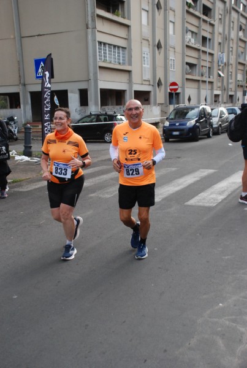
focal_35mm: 42
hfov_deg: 32.0
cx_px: 124
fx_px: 430
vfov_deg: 46.3
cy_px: 184
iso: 1000
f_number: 4.5
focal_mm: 28
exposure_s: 1/1250
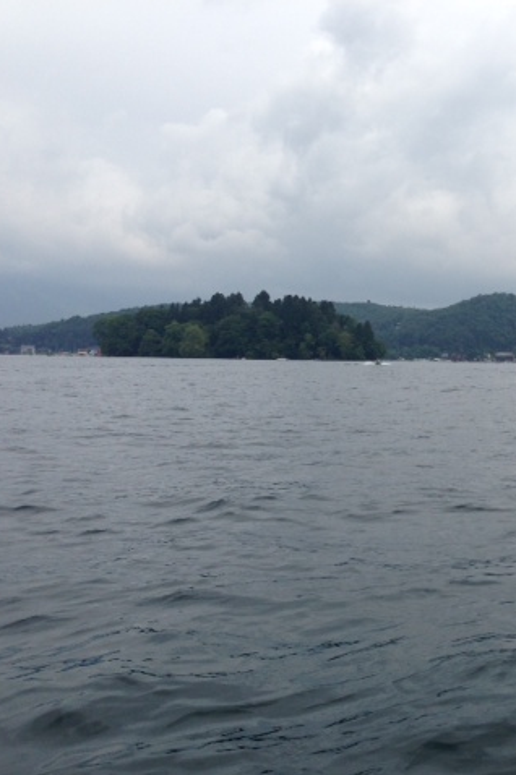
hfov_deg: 27.7
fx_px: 990
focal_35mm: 46
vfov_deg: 42.8
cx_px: 501
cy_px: 388
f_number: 2.4
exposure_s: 1/2008
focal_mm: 4.13
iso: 50
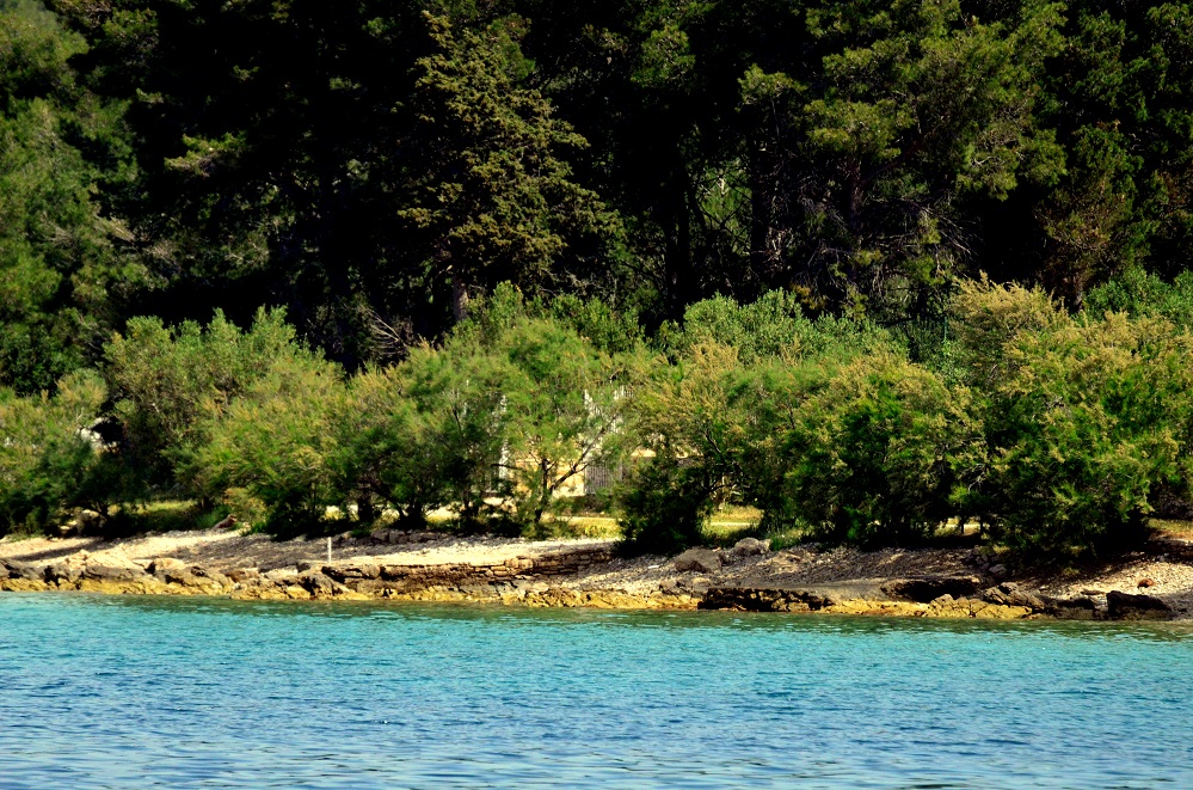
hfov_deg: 5.5
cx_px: 596
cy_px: 395
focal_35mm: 375
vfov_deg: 3.6
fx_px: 12397
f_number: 5.6
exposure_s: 1/8000
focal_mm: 250
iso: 2500
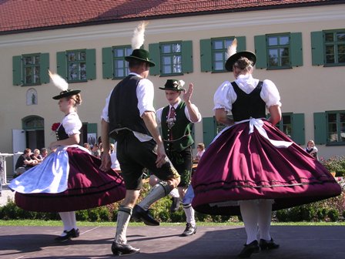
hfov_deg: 41.2
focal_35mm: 46
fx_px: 458
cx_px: 172
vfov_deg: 31.5
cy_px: 130
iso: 100
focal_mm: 7.1
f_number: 3
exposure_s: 1/405
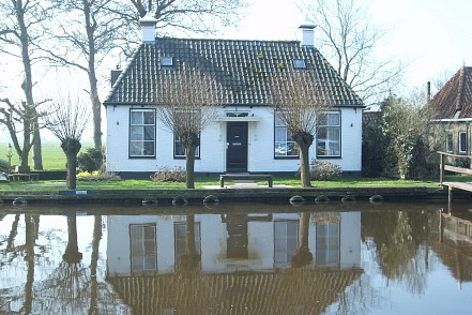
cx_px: 233
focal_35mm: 51
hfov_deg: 38.9
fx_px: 669
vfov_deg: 26.5
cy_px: 168
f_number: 3.4
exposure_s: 1/337
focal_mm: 8.9
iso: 50
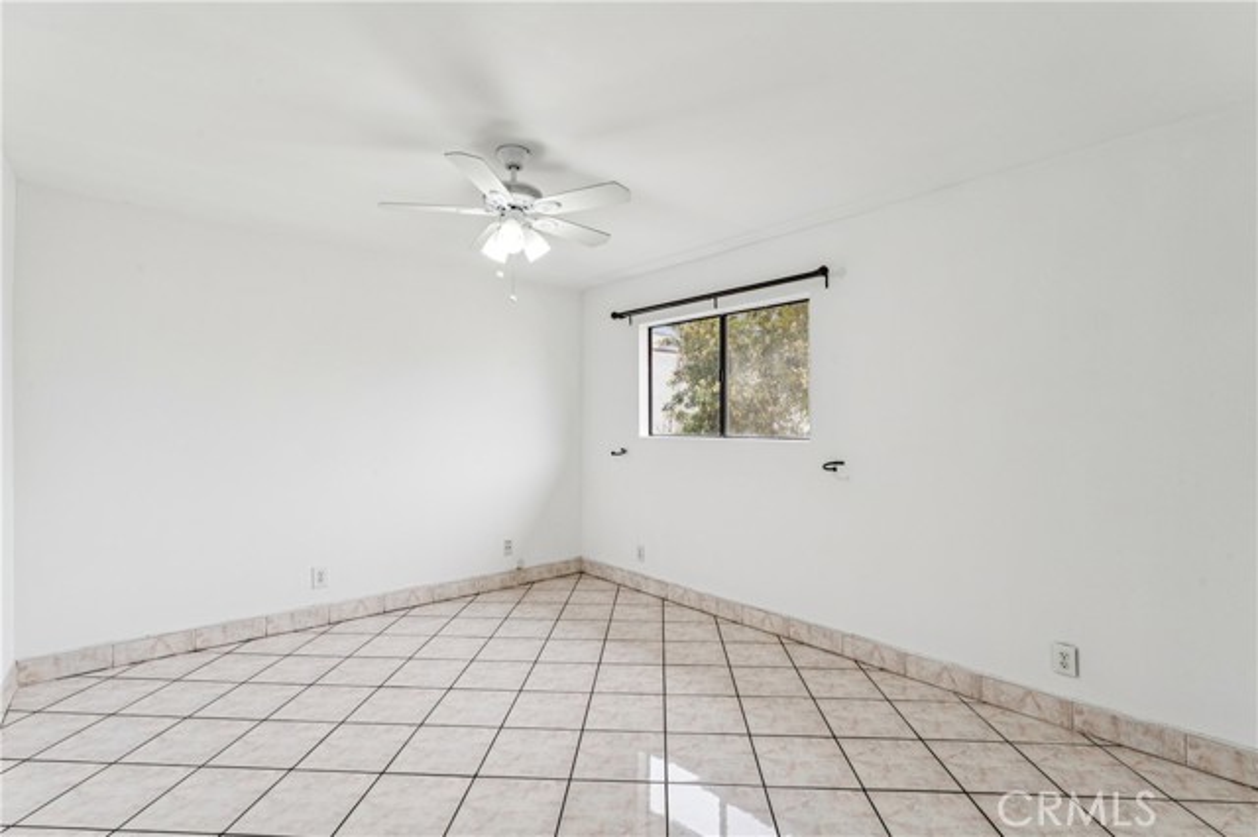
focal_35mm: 17
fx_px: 587
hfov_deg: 94.0
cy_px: 418
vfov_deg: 71.0
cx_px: 629
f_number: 13
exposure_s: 1/5
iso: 100
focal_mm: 16.8
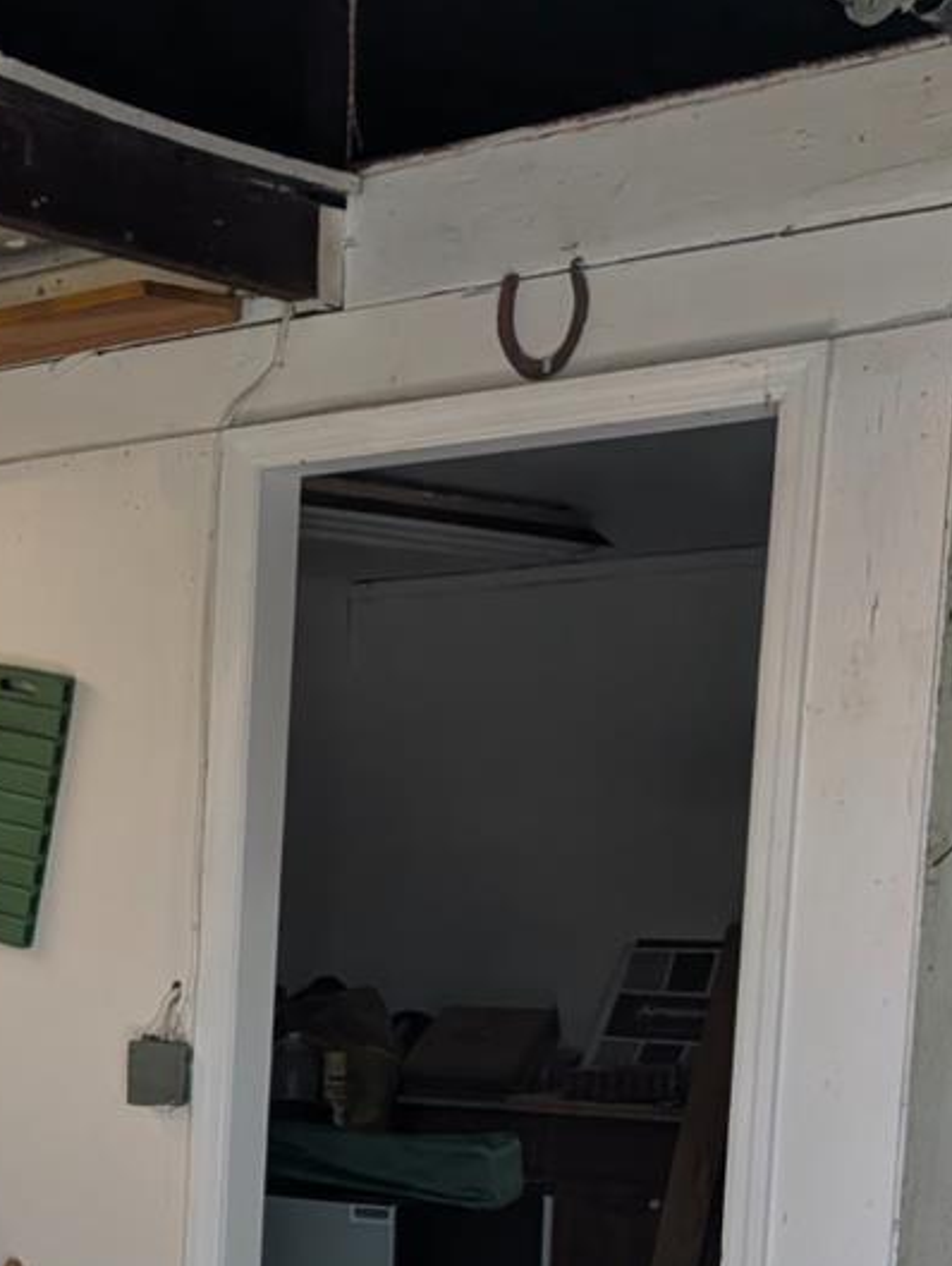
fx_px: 2488
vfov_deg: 26.7
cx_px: -255
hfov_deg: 20.0
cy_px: 1327
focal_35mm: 68
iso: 24
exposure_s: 1/209
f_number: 1.68
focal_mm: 6.9
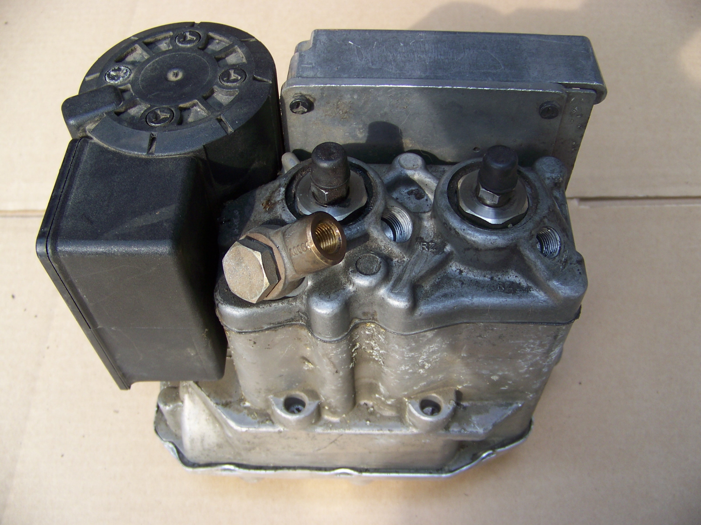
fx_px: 729
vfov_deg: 39.7
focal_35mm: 36
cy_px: 262
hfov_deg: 51.4
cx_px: 350
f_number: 2.8
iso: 64
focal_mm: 5.85
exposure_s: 1/40
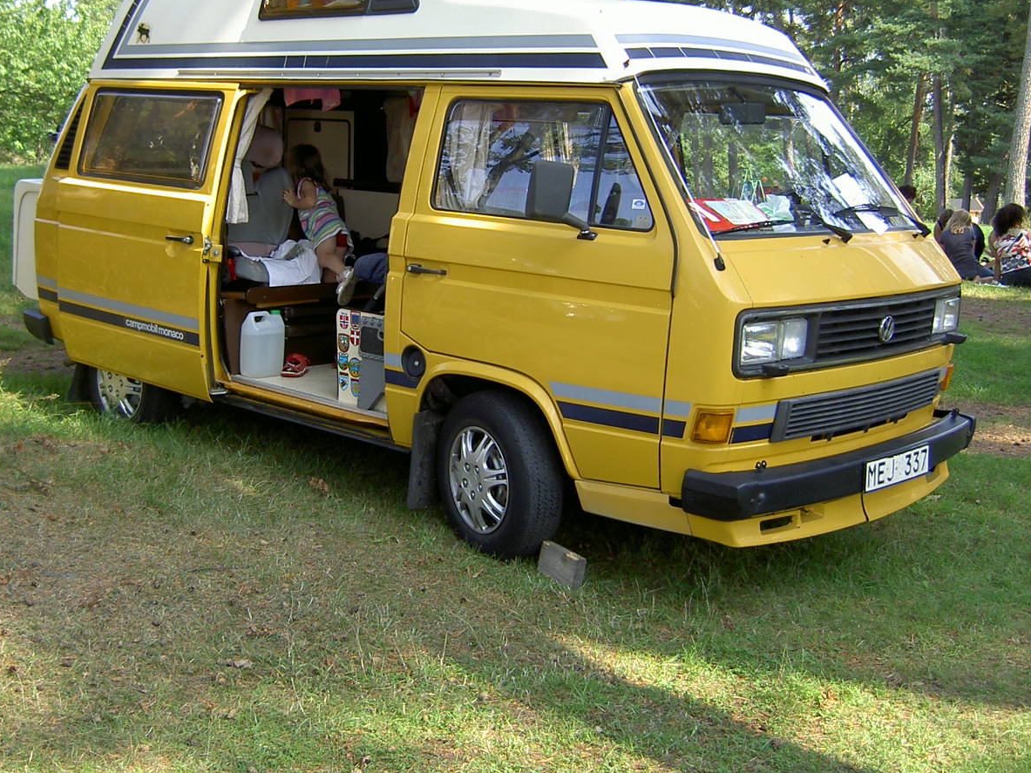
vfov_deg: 31.4
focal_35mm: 46
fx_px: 1370
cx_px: 465
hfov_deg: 41.2
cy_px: 308
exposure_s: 1/125
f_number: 2.8
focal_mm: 5.6
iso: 50
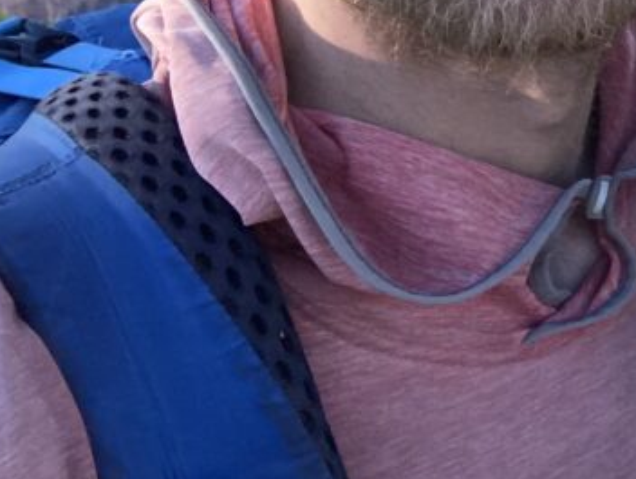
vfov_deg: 15.3
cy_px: -111
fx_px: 1711
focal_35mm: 93
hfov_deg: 19.0
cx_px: 896
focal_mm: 2.87
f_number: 2.2
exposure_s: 1/702
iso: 20
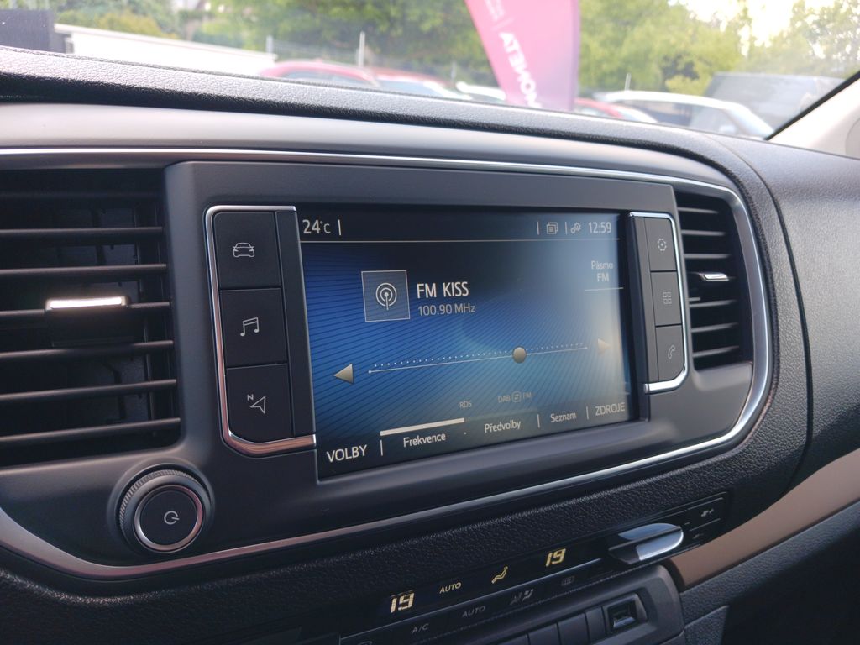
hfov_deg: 65.3
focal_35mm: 27
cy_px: 322
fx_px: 671
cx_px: 430
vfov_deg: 51.4
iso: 32
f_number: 1.8
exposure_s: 1/50
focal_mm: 4
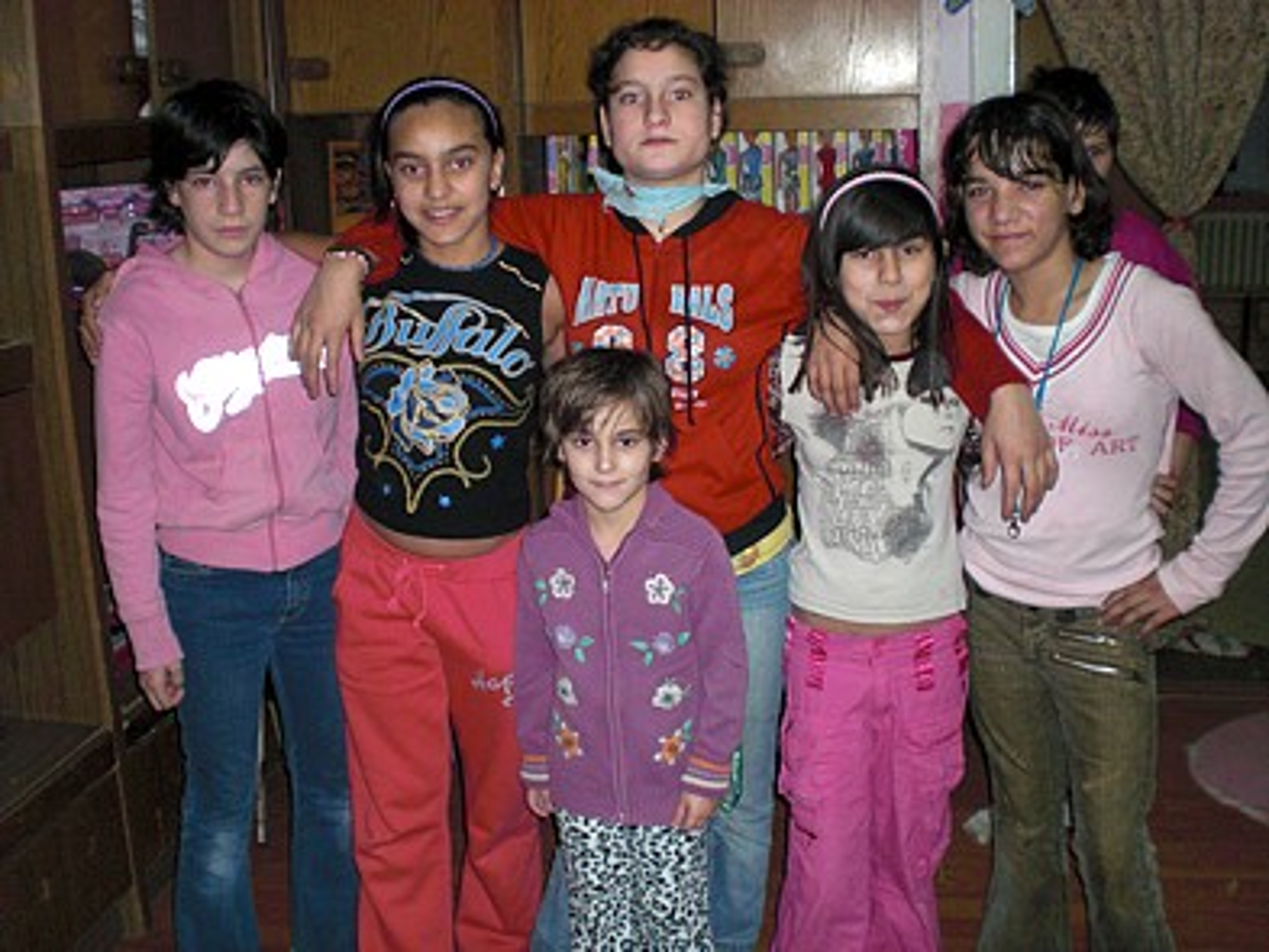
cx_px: 634
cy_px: 476
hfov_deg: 49.0
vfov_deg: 37.7
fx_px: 1393
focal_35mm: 38
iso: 200
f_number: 3.1
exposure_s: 1/60
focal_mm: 6.3
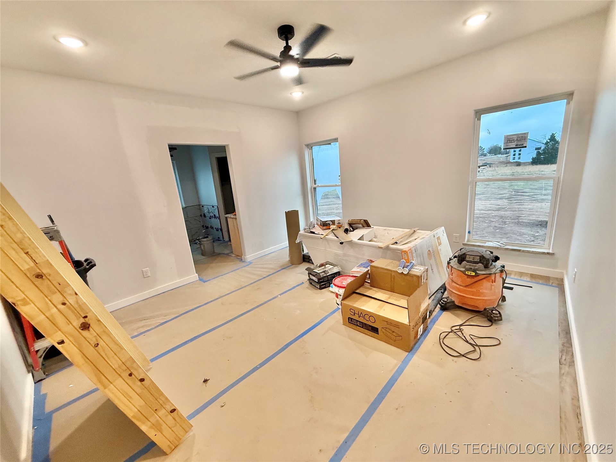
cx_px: 308
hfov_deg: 102.1
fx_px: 249
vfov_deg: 85.7
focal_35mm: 14
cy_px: 231
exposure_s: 1/120
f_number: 2.2
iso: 250
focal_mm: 2.22
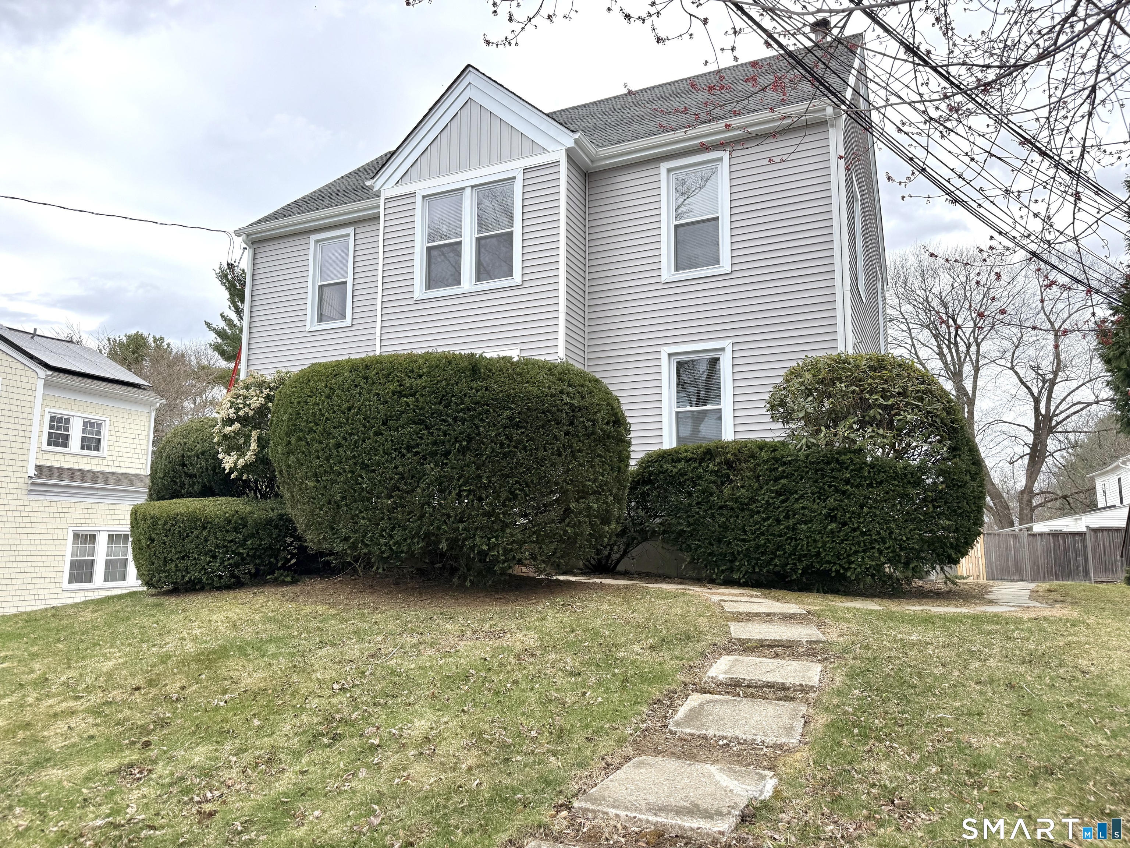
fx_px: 783
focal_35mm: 24
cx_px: 565
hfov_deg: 71.6
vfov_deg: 56.8
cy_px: 424
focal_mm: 6.76
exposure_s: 1/2370
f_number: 1.78
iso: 100
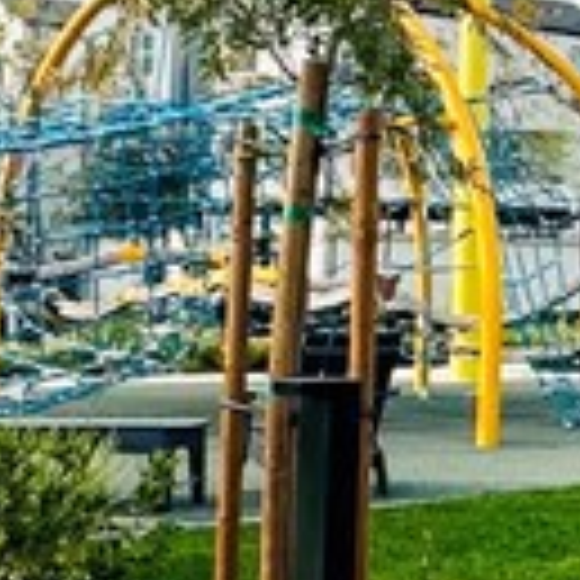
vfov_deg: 17.7
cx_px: 1232
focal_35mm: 98
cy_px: 207
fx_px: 1858
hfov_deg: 14.2
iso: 50
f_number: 2.2
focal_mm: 2.22
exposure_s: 1/1709
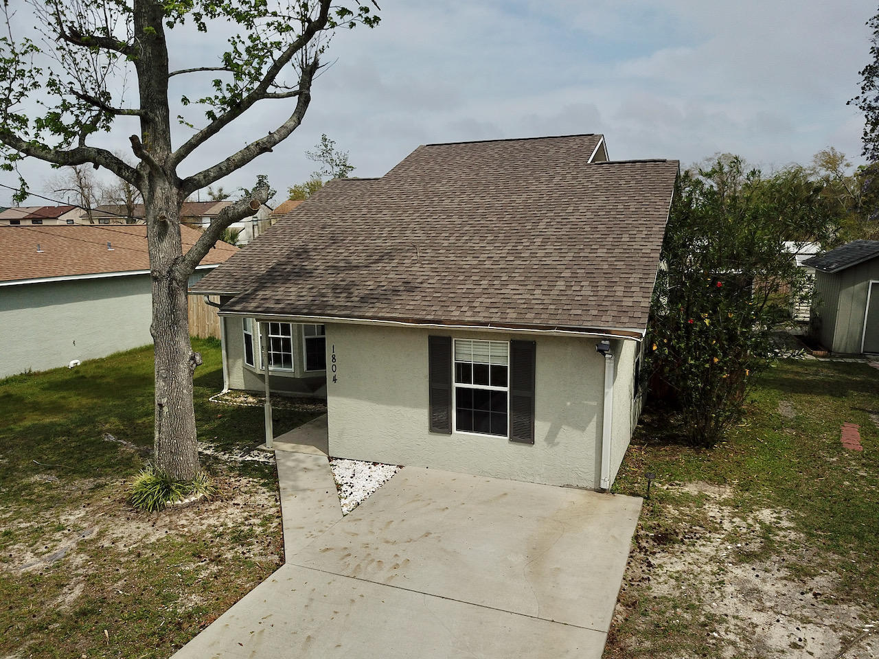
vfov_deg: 53.1
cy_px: 330
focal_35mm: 26
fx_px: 660
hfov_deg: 67.3
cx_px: 440
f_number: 2.2
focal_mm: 4.73
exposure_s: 1/2793
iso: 100
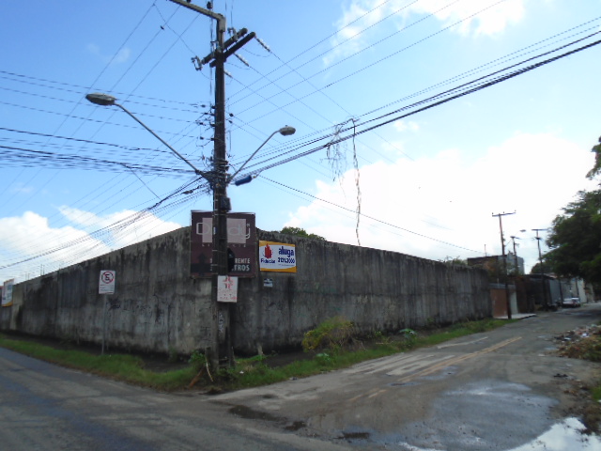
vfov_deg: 53.1
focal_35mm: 26
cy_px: 226
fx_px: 451
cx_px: 300
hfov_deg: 67.3
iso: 100
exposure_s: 1/200
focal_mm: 4.6
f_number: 8
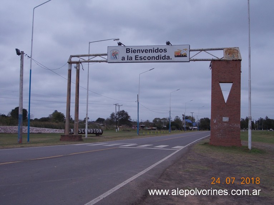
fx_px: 404
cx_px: 137
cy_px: 102
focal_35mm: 51
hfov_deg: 37.5
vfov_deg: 28.5
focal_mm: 7.2
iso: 80
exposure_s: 1/320
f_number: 3.6
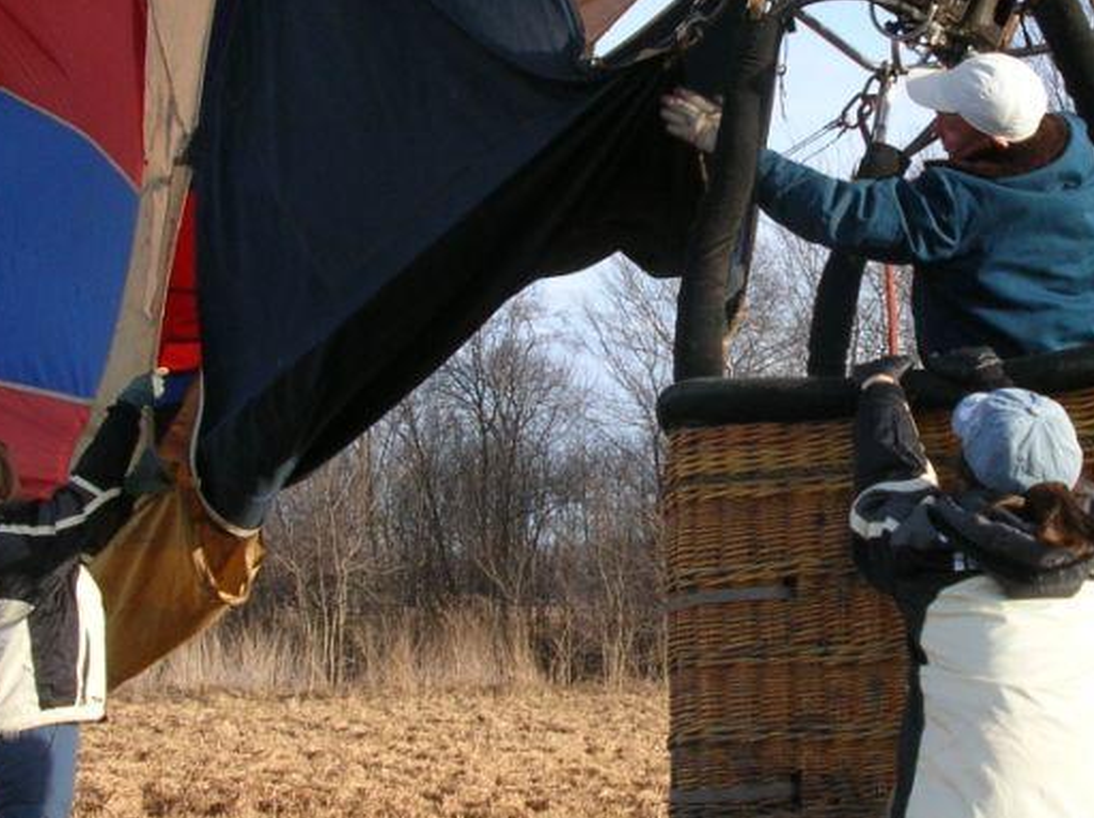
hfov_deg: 27.3
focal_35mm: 70
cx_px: 859
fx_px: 2210
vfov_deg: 21.0
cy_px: 387
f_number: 5.6
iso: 50
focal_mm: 5.8
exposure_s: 1/138
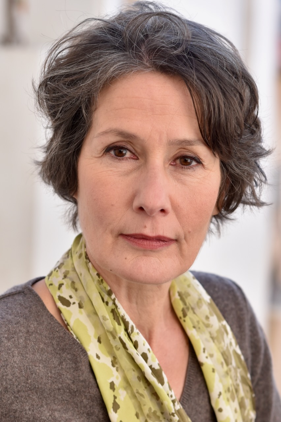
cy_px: 211
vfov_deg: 23.9
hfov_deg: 16.1
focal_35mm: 85
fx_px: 996
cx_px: 140
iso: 400
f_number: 5
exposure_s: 1/640
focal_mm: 85
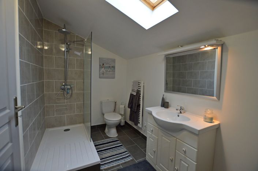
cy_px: 86
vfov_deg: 77.2
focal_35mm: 15
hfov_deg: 100.5
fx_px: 107
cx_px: 129
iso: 400
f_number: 3.5
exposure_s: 1/60
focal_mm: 10
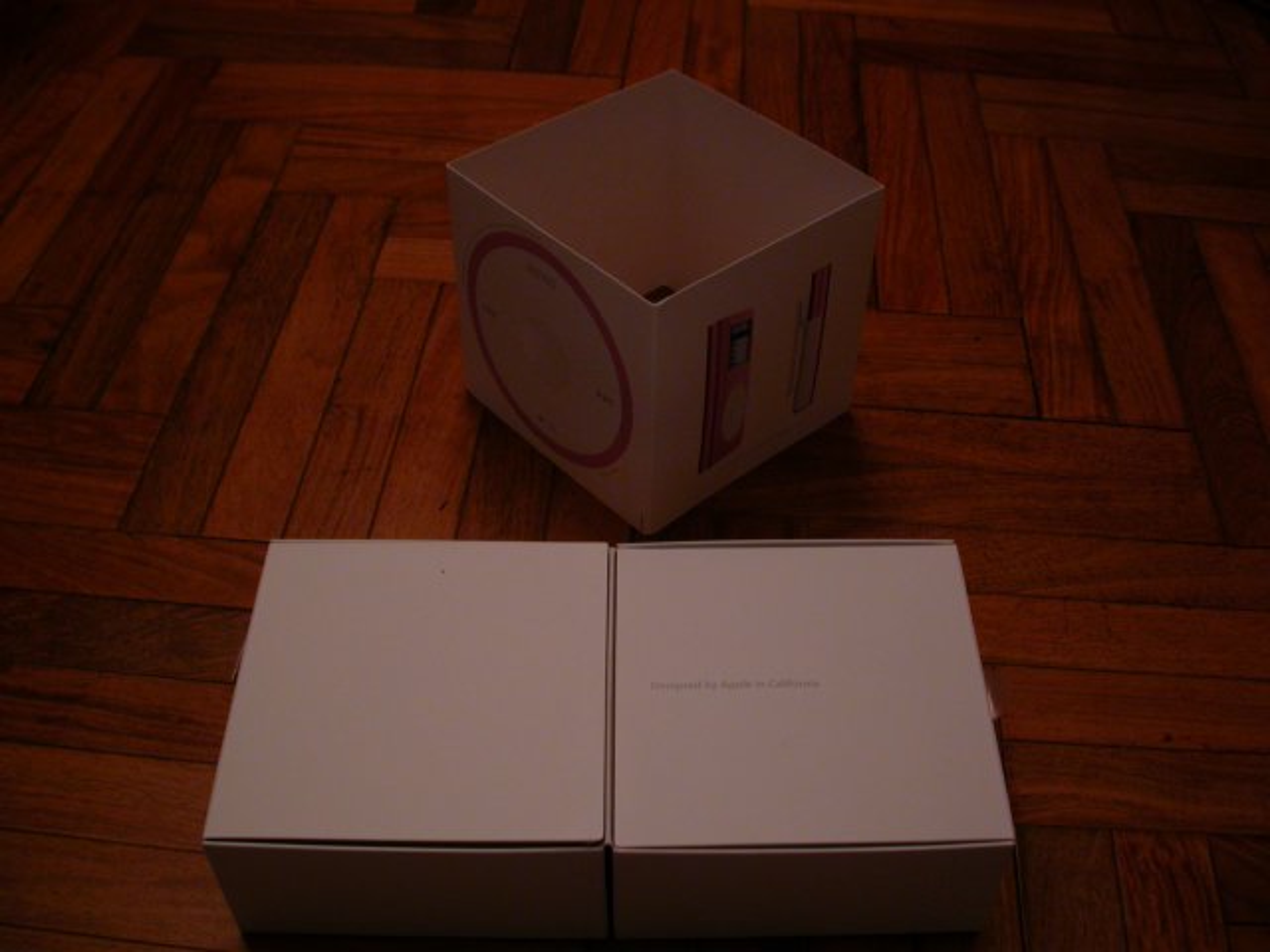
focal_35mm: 38
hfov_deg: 49.0
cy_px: 476
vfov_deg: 37.7
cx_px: 635
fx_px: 1394
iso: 100
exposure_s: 1/17.3
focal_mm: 7.85
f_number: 2.6
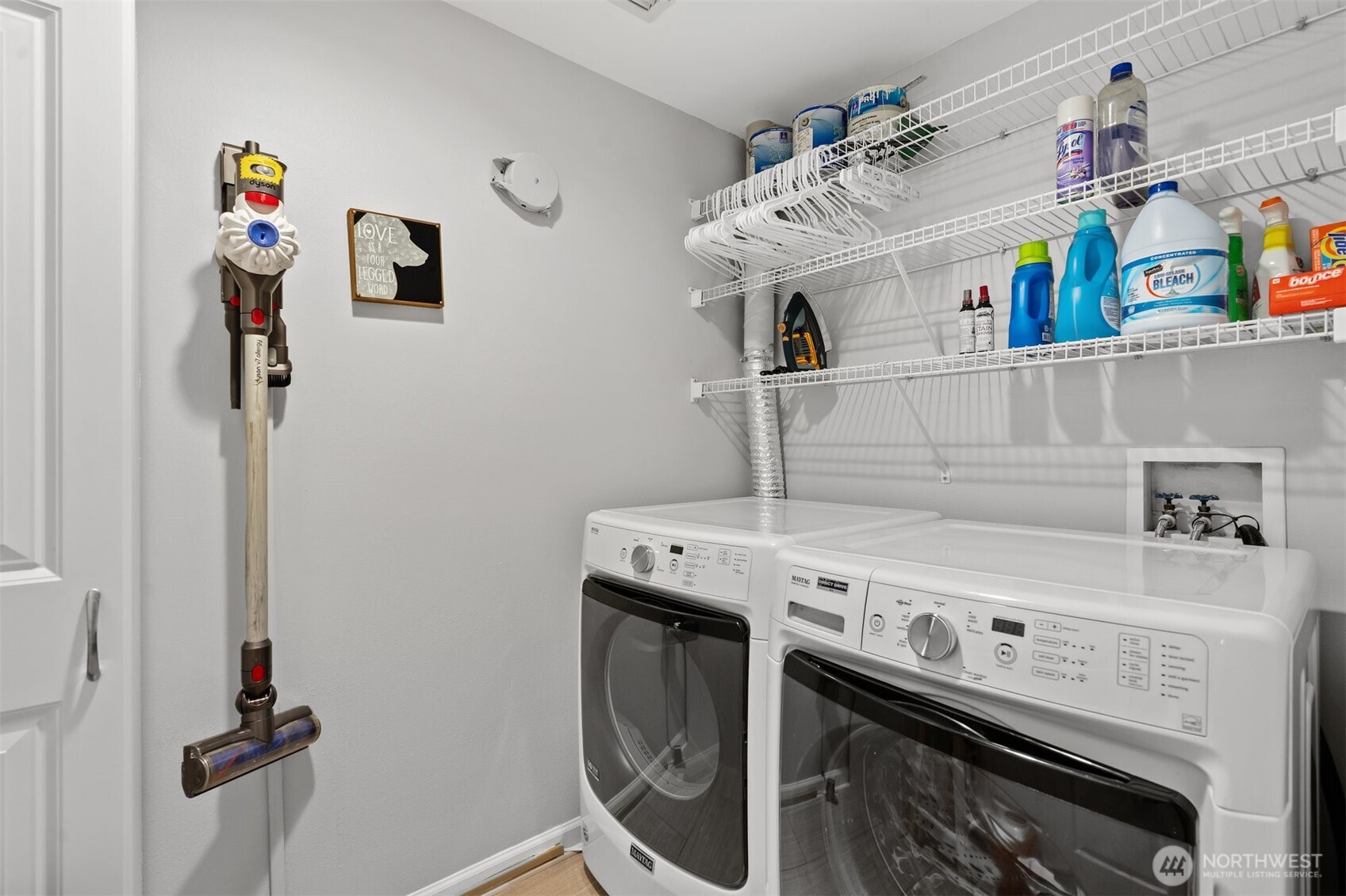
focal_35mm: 16
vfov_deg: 73.7
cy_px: 448
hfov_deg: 96.7
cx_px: 673
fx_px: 598
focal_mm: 16
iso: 200
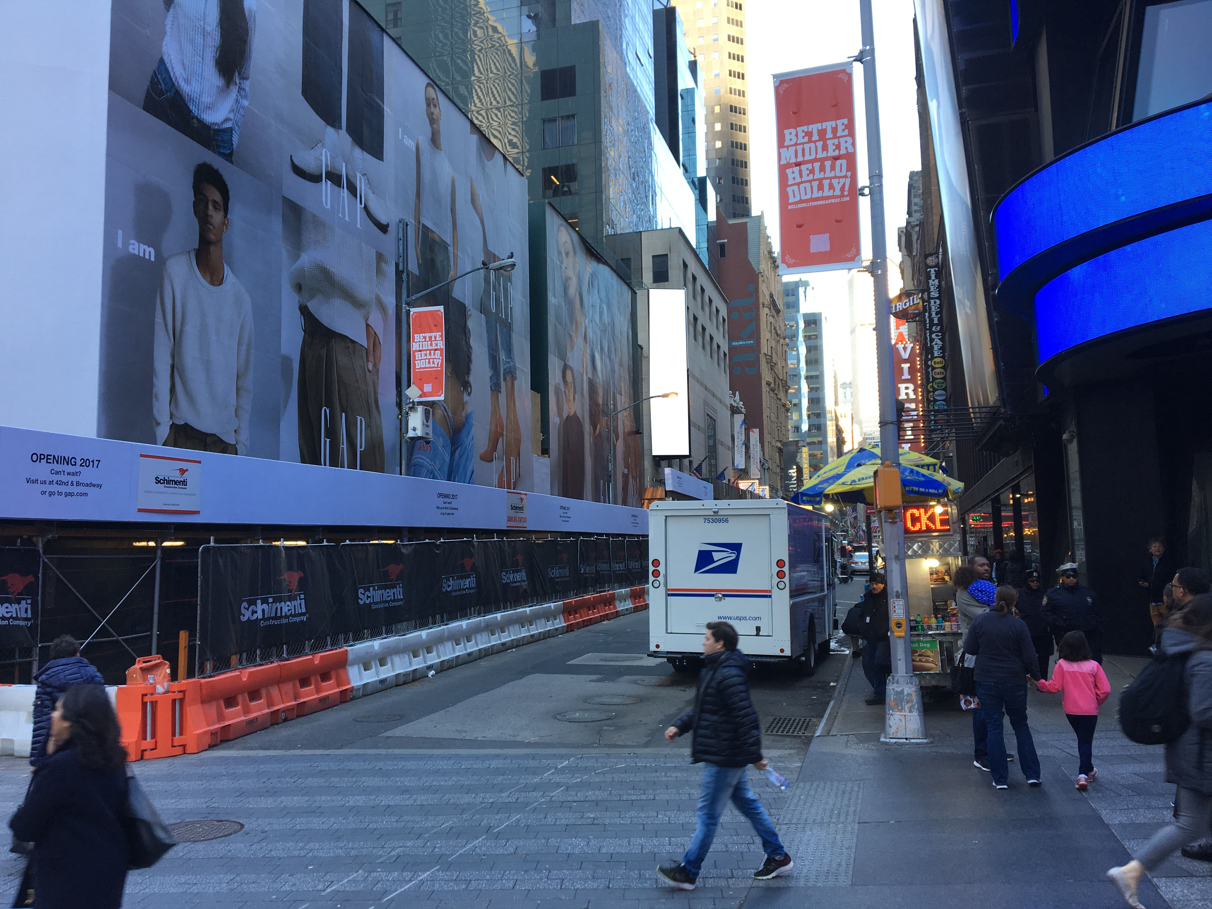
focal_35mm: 29
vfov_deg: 48.2
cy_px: 454
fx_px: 1015
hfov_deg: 61.7
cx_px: 606
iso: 25
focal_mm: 4.15
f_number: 2.2
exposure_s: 1/60
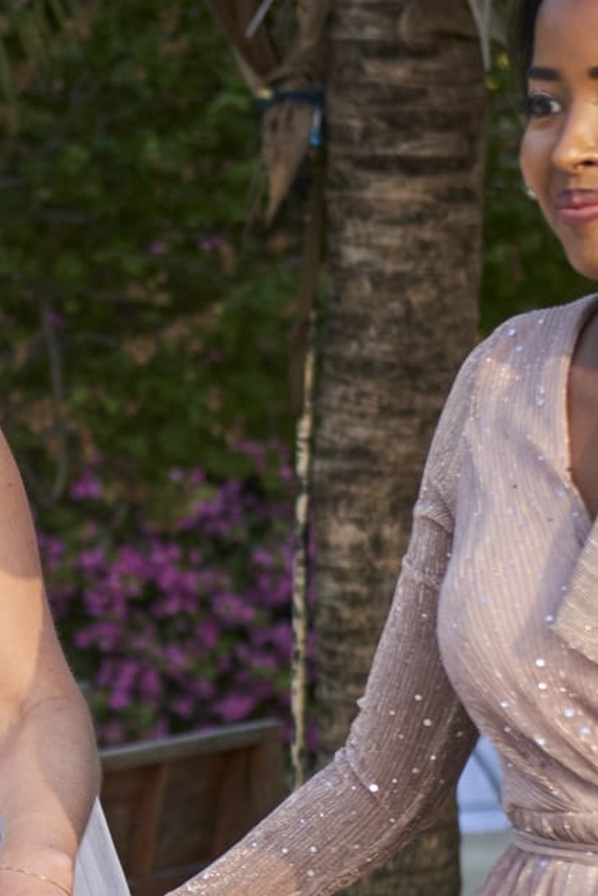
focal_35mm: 214
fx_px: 5329
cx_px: -98
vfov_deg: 9.5
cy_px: 897
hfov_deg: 6.4
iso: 200
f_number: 2.5
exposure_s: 1/1600
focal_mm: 35
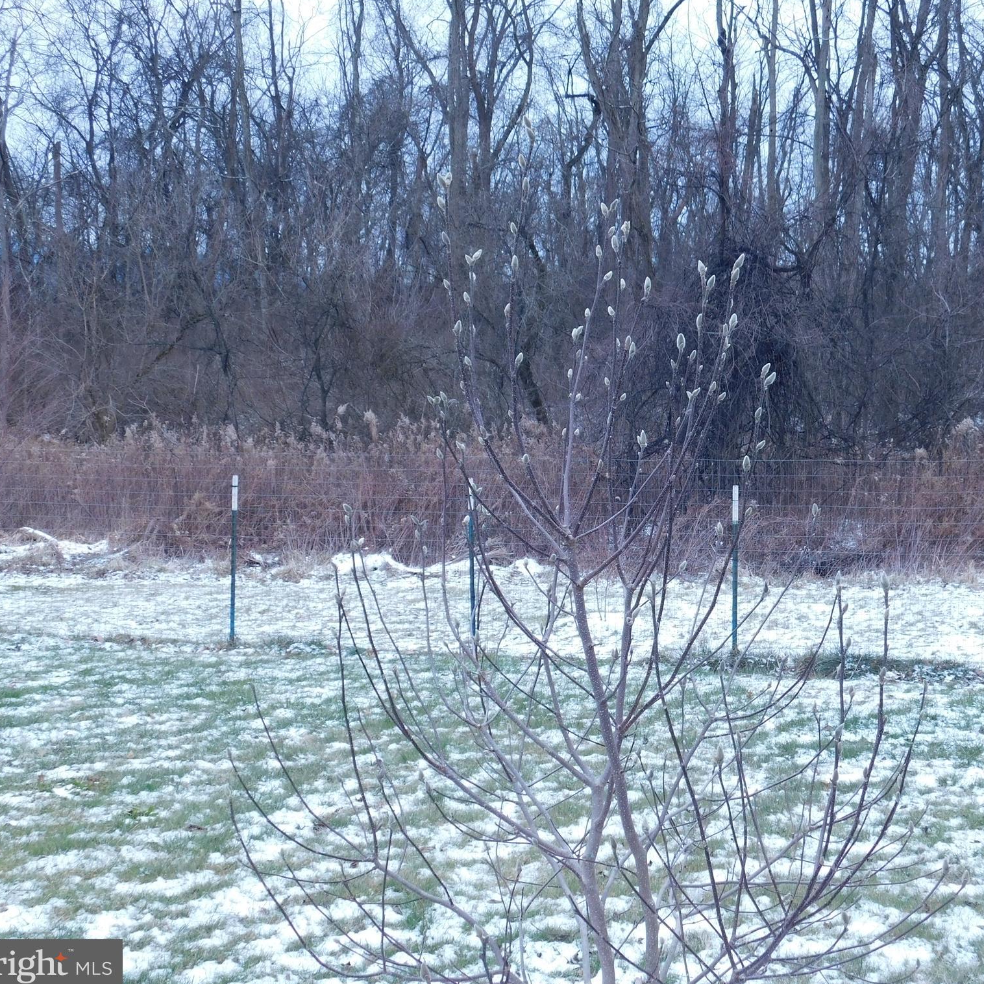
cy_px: 494
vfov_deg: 39.2
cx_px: 625
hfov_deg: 38.9
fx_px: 1383
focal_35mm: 43
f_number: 3.5
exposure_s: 1/250
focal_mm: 6.3
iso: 125
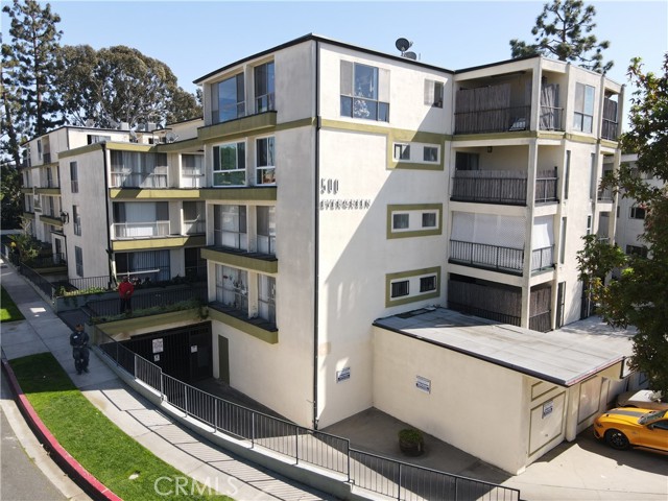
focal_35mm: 24
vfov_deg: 56.8
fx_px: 463
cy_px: 250
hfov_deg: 71.6
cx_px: 334
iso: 100
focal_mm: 4.5
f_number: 2.8
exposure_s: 1/25
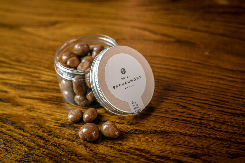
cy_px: 82
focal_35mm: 50
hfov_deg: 39.6
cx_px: 122
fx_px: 340
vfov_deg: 27.0
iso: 560
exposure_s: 1/100
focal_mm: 50
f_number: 3.5
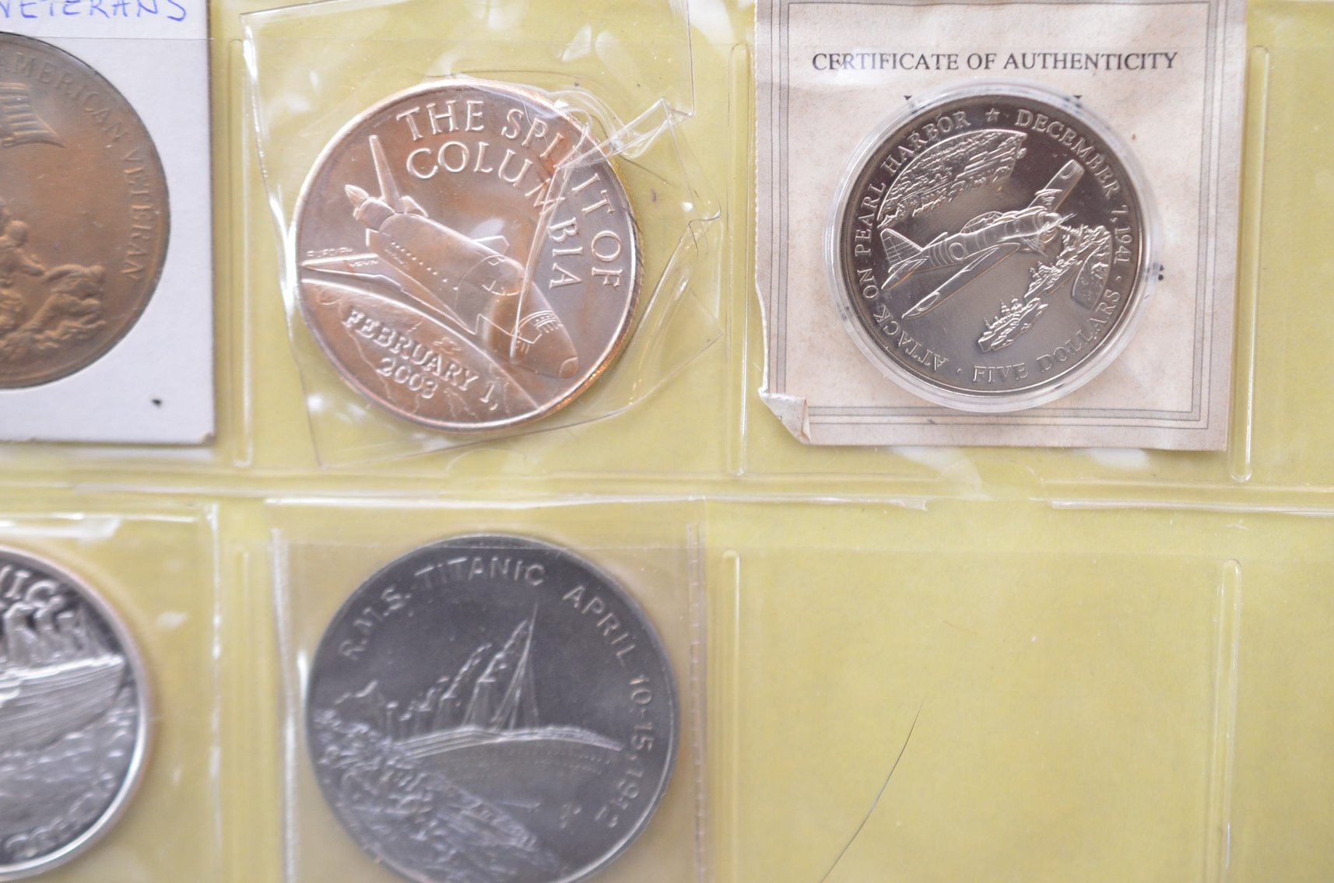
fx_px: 2219
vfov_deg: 22.5
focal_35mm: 60
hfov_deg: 33.5
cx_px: 667
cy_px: 442
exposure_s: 1/60
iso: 1250
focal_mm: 40
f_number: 4
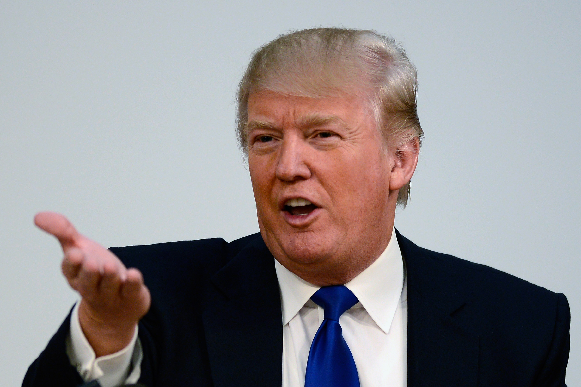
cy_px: 194
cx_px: 290
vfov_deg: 4.6
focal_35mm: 300
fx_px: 4839
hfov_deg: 6.9
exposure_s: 1/320
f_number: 2.8
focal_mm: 300
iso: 2000
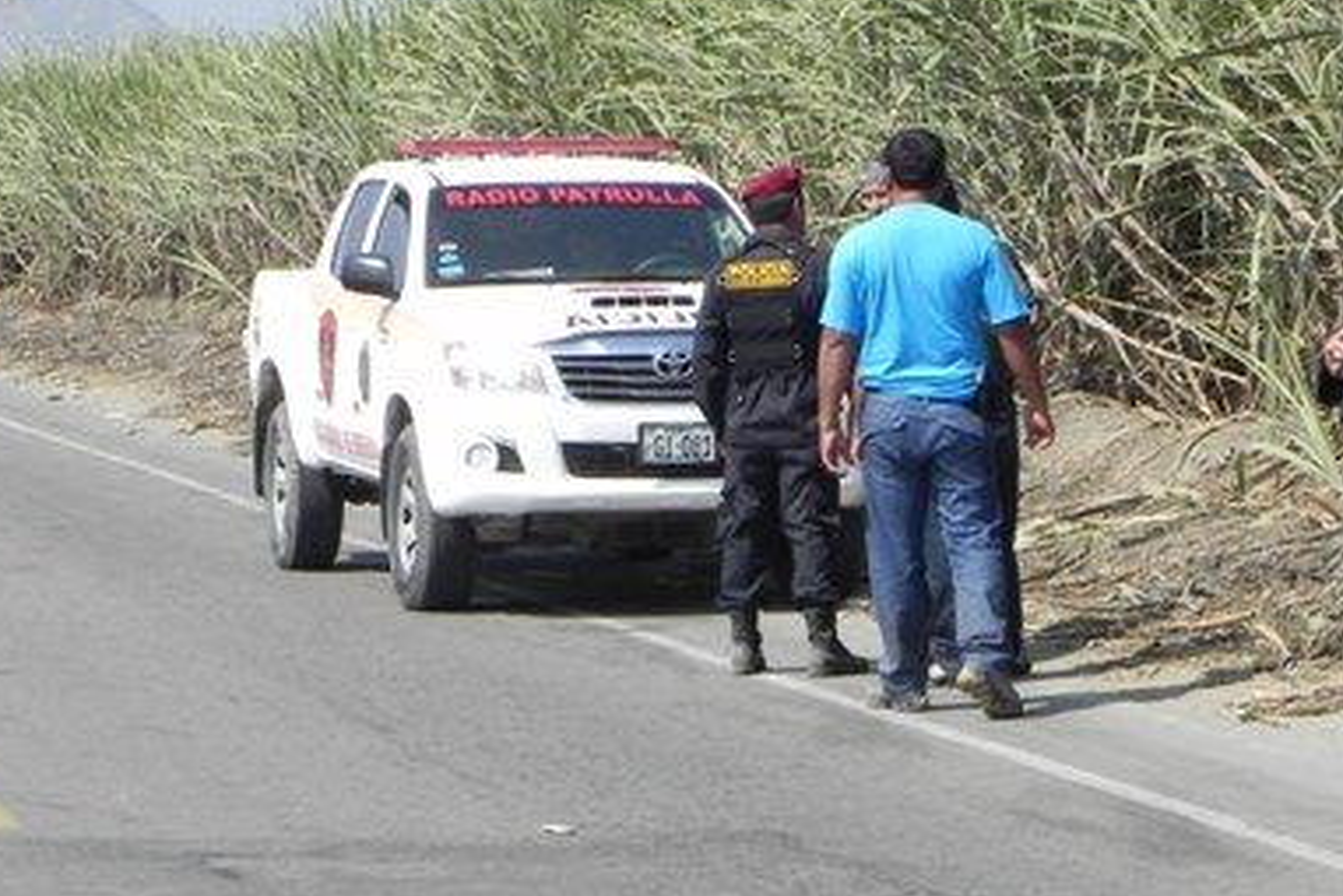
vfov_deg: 9.3
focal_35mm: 148
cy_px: 509
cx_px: 1072
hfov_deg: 13.8
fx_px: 5523
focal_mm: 15.1
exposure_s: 1/293
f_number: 7.1
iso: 160
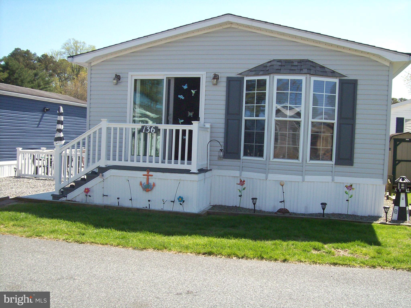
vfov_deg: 39.6
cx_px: 206
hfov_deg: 51.4
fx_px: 427
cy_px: 154
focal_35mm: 36
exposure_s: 1/392
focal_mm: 6
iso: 80
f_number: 4.8
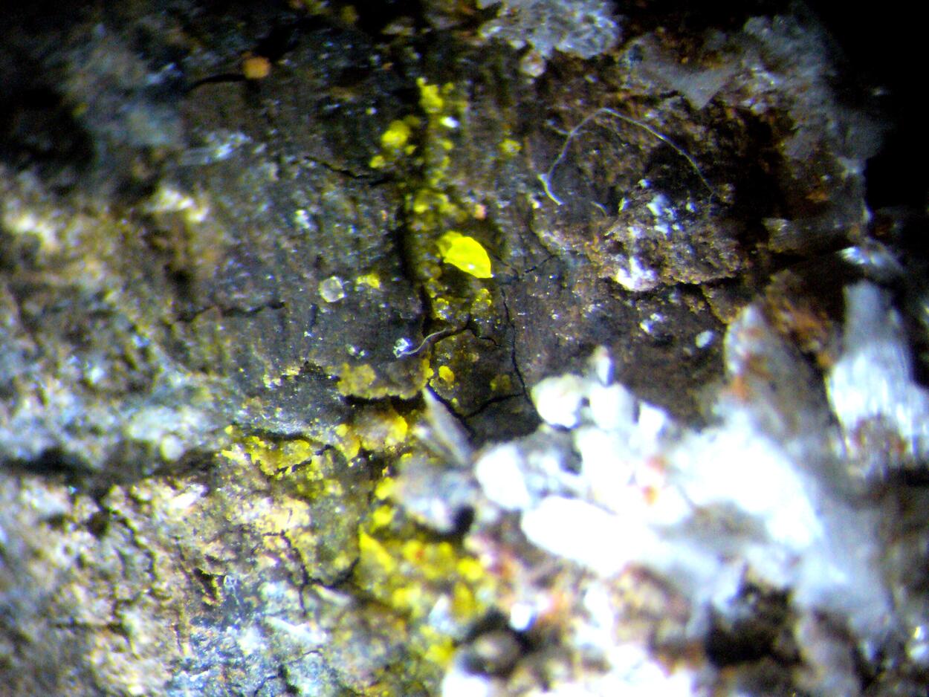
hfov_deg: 23.3
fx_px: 2255
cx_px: 464
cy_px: 348
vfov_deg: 17.6
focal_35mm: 84
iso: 400
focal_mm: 13.9
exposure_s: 1/30
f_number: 4.4
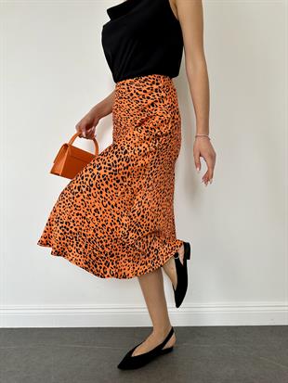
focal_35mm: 24
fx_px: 266
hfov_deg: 56.8
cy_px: 192
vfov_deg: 71.6
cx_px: 144
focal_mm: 6.86
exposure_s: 1/121
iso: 100
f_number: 1.78
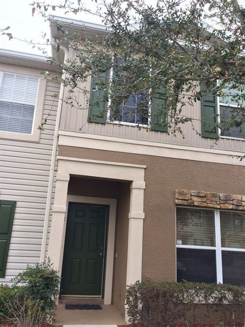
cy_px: 164
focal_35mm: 29
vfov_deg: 61.7
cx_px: 122
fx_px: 274
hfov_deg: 48.2
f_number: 2.2
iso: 32
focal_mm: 4.15
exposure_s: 1/540
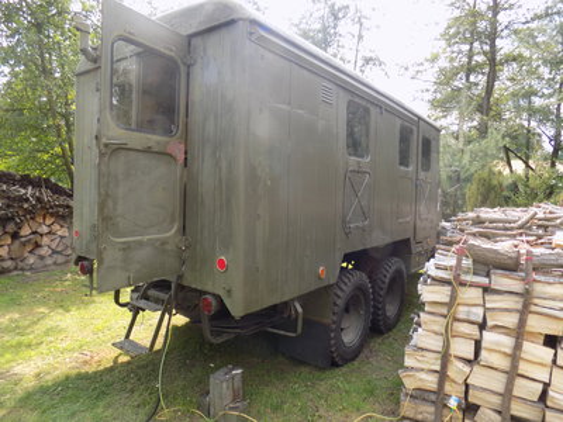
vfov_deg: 58.9
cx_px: 282
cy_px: 211
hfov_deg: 73.9
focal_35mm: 23
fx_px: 374
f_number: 3.1
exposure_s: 1/160
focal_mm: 4
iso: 80
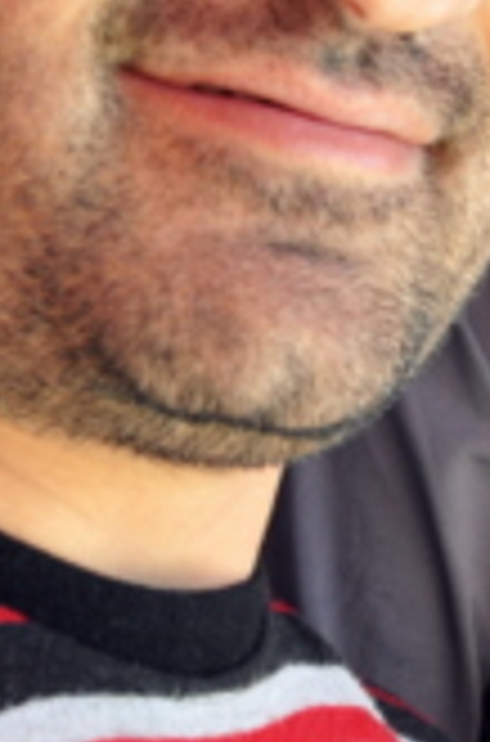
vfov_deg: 15.3
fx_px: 2752
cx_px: 793
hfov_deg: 9.8
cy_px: 216
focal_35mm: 134
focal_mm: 23
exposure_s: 1/20
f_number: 11
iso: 200
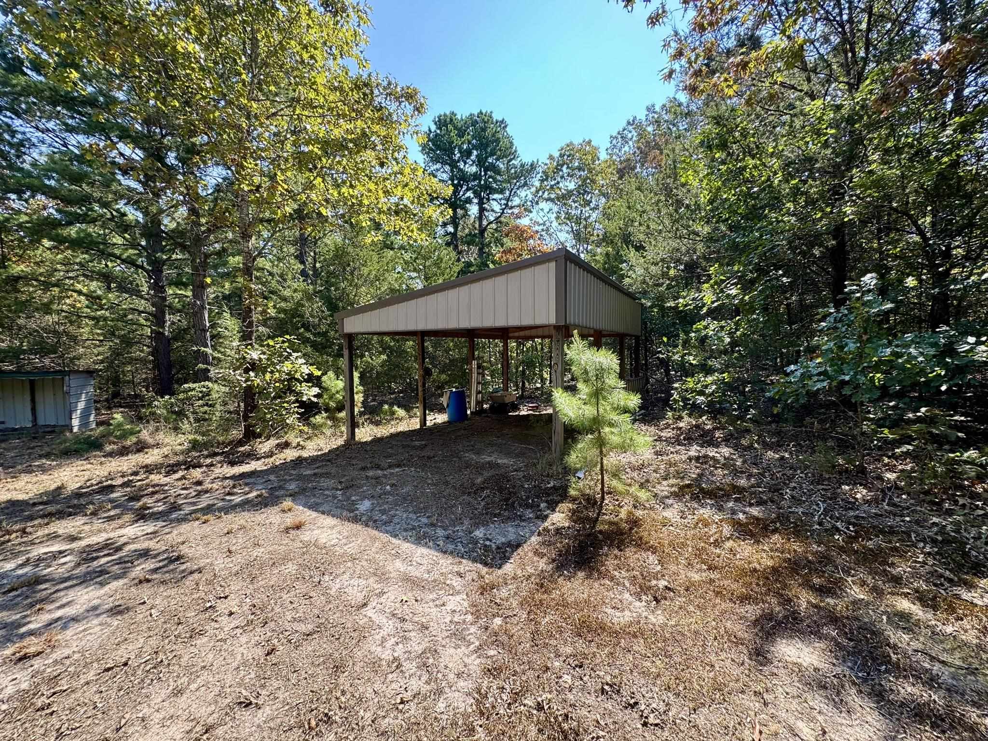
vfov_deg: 85.7
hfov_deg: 102.1
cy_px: 370
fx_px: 400
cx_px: 494
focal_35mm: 14
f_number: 2.2
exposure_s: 1/227
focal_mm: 2.22
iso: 40
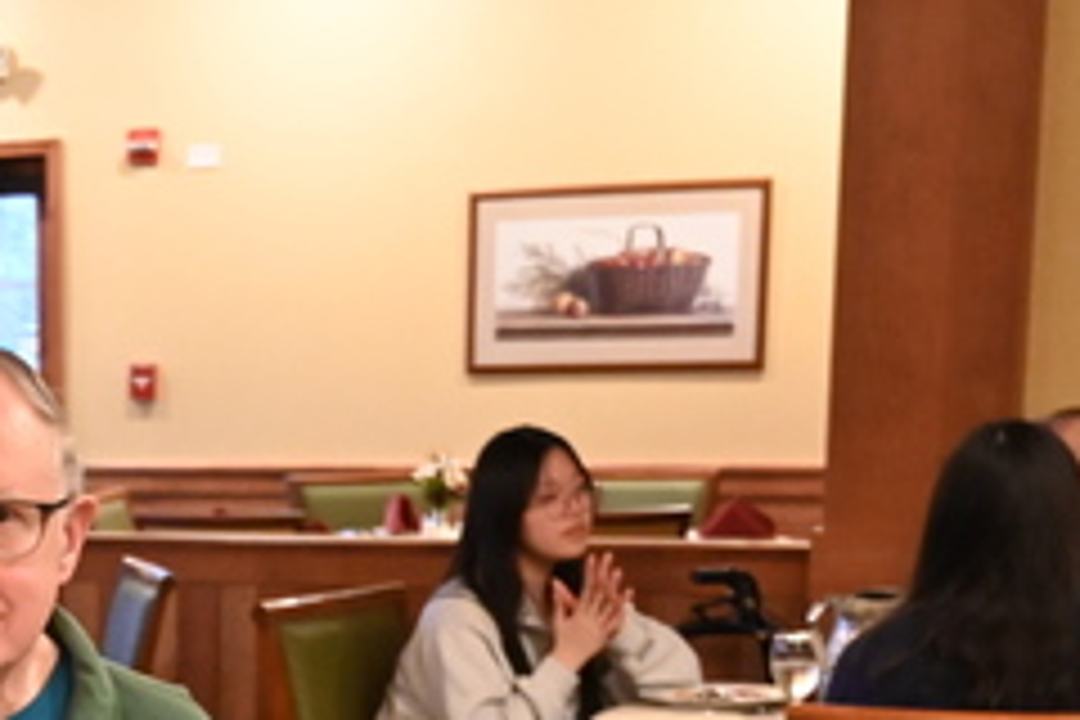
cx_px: -171
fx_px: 3330
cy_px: 1150
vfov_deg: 11.7
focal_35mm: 111
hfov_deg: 17.7
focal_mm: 26
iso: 6400
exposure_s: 1/60
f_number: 4
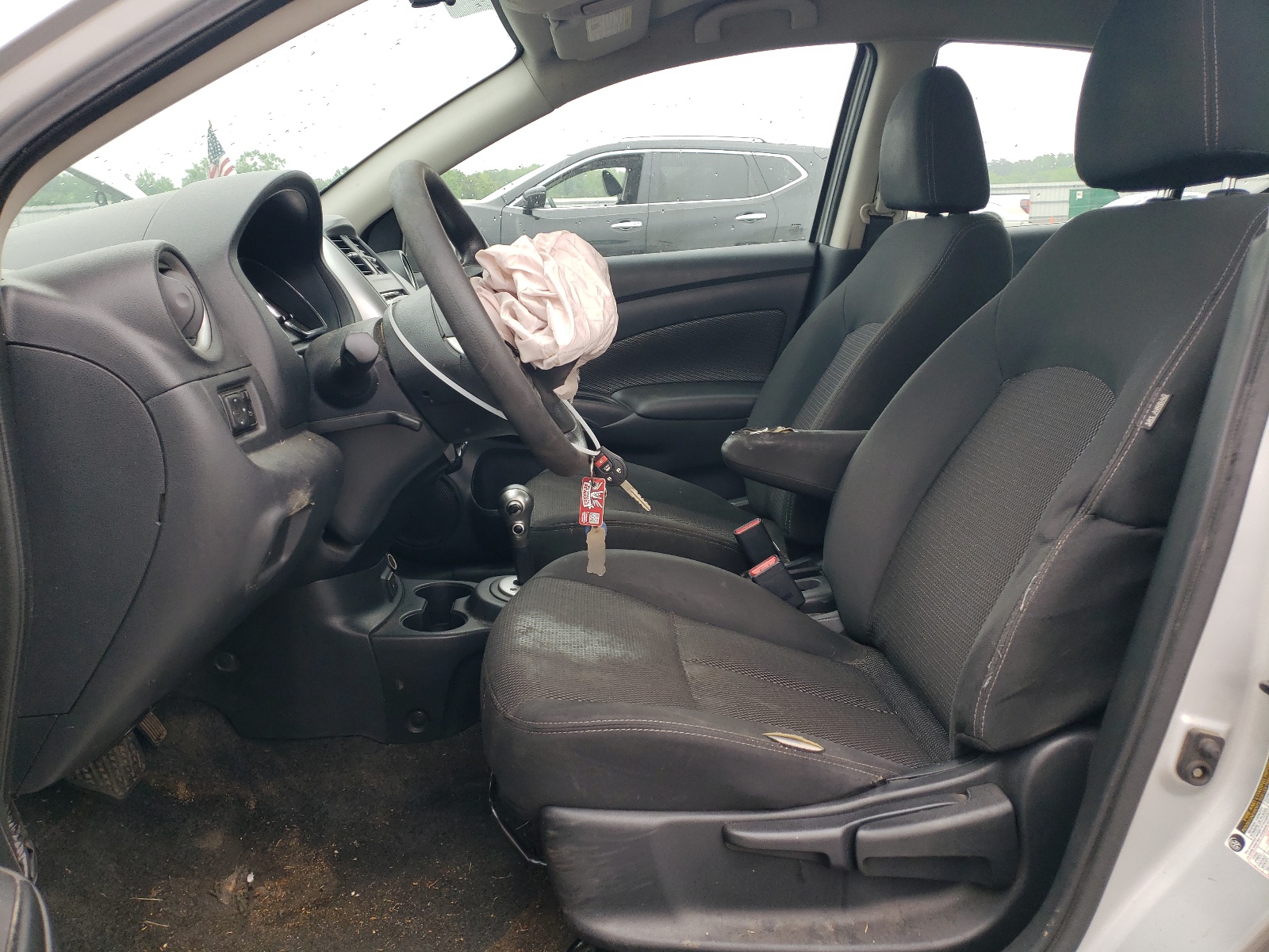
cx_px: 634
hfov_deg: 67.3
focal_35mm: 26
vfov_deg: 53.1
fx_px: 953
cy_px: 476
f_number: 1.5
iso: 50
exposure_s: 1/154
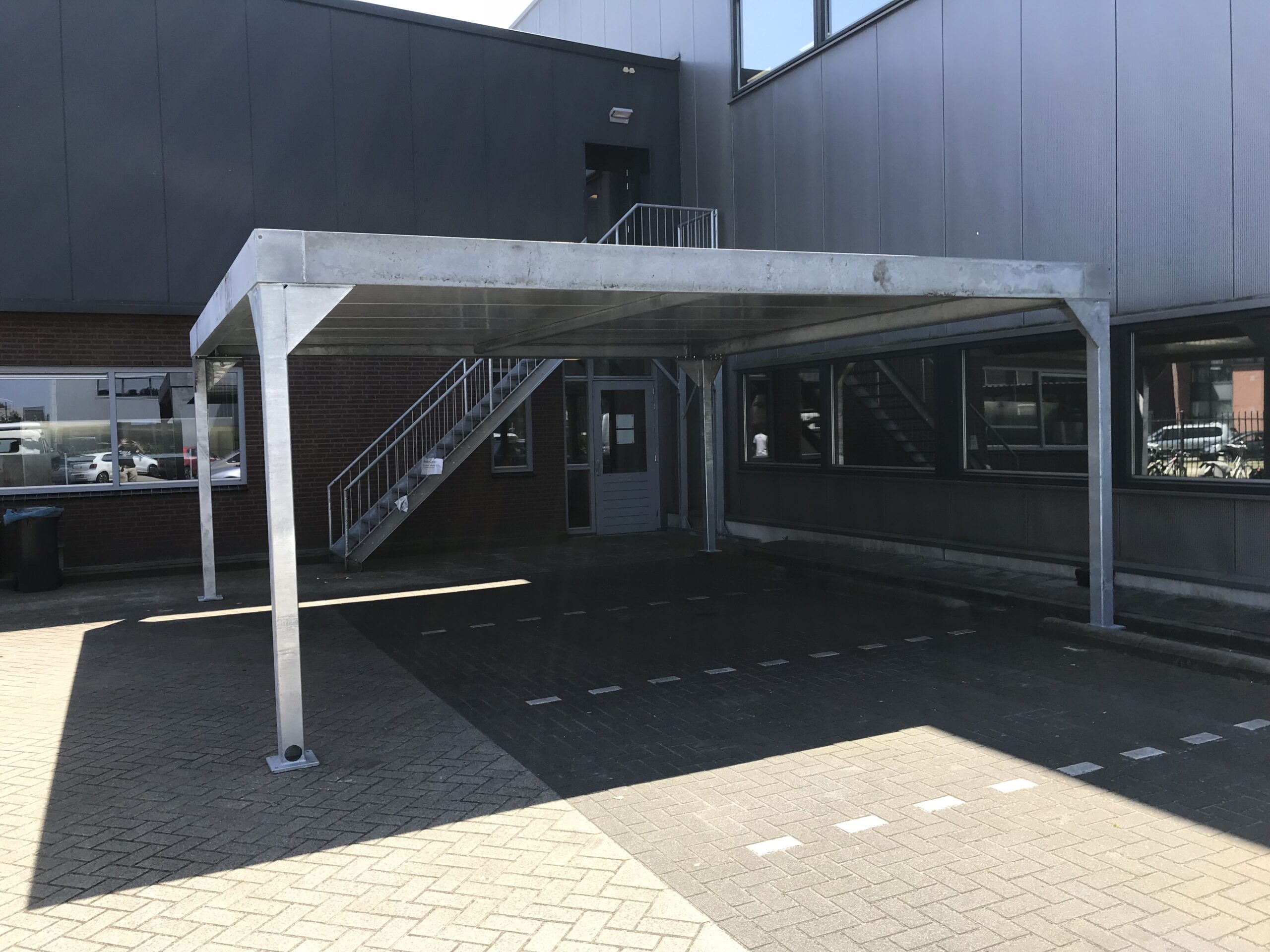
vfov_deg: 49.7
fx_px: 1027
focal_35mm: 28
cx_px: 635
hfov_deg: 63.4
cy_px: 476
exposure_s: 1/689
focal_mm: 3.99
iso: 20
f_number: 1.8
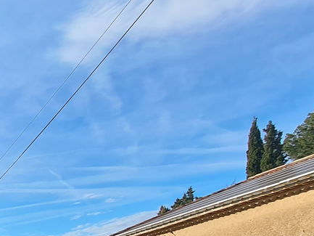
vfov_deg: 24.4
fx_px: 436
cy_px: 342
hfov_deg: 24.9
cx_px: -203
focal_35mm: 48
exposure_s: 1/1020
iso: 50
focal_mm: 2.2
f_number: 2.2
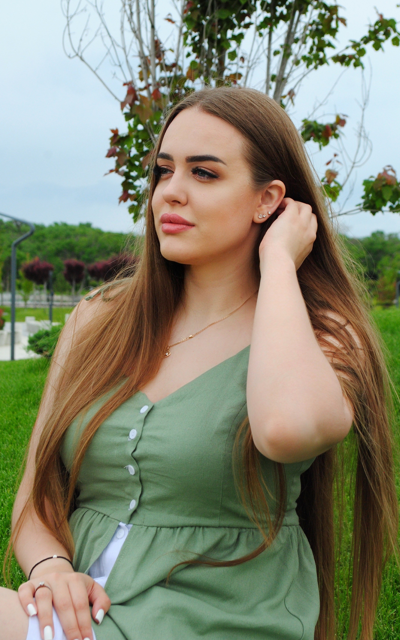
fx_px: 1273
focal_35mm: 73
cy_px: 299
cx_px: 192
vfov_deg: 28.2
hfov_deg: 17.9
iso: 400
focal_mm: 44
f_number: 8
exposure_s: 1/200
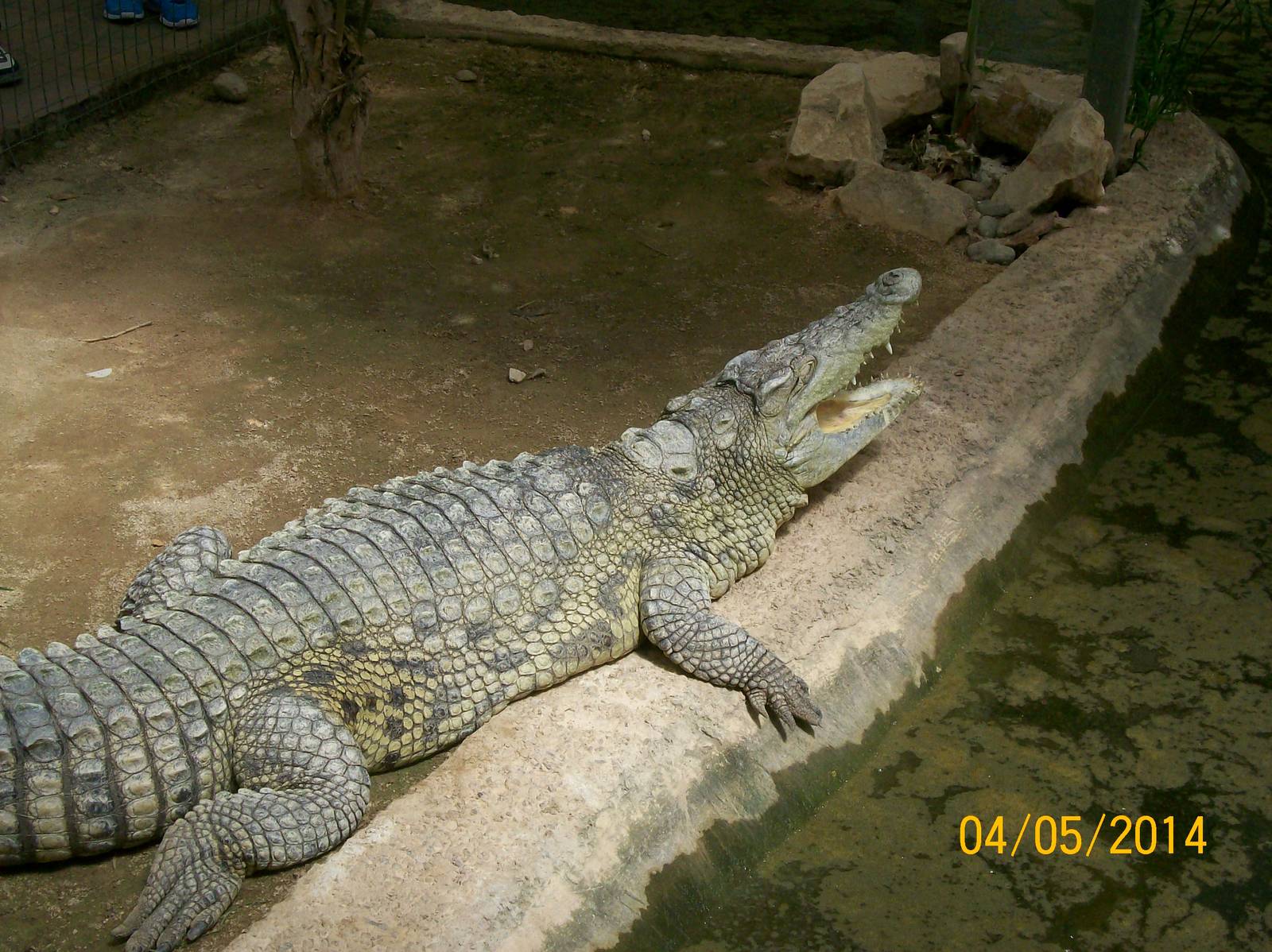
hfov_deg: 34.4
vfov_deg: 26.1
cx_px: 636
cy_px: 476
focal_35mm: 56
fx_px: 2057
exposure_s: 1/541
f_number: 6
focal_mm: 9.4
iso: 80
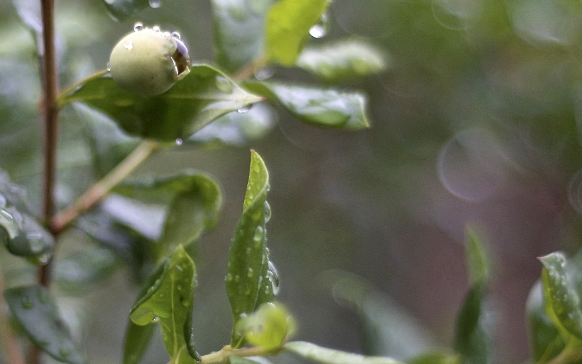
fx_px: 2316
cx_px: 155
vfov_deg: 9.0
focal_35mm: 146
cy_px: 158
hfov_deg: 14.3
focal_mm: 50
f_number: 1.8
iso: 640
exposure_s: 1/500
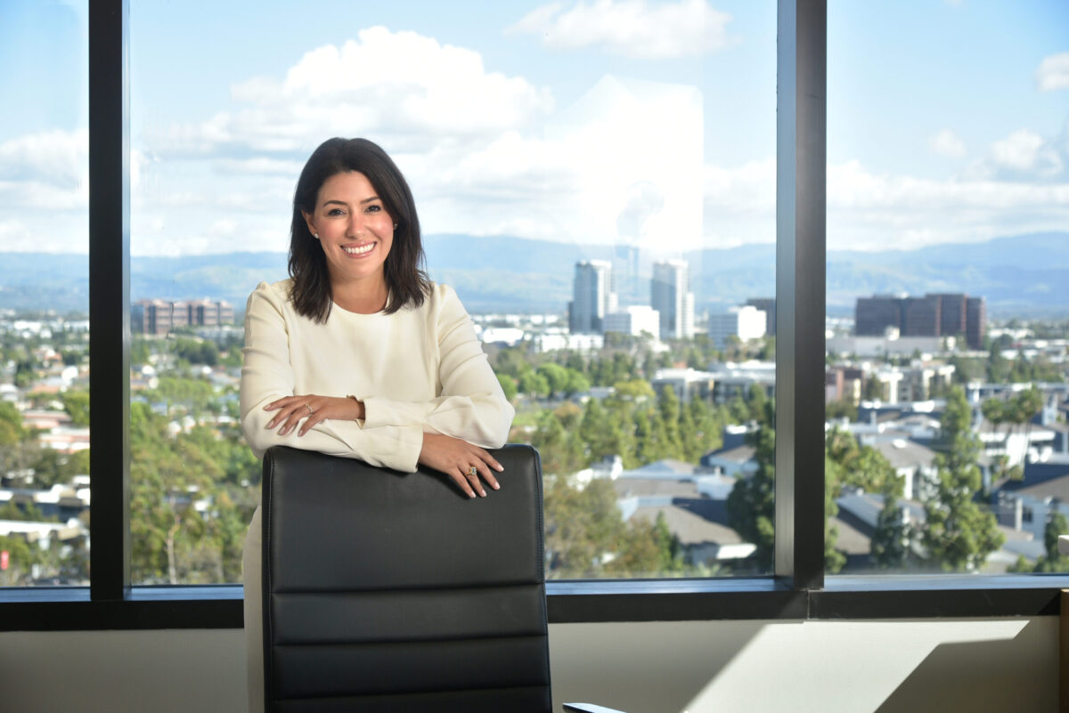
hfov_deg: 32.4
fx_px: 1842
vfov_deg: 21.9
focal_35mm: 62
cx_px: 534
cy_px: 356
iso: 500
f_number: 5.6
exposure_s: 1/250
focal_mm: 62
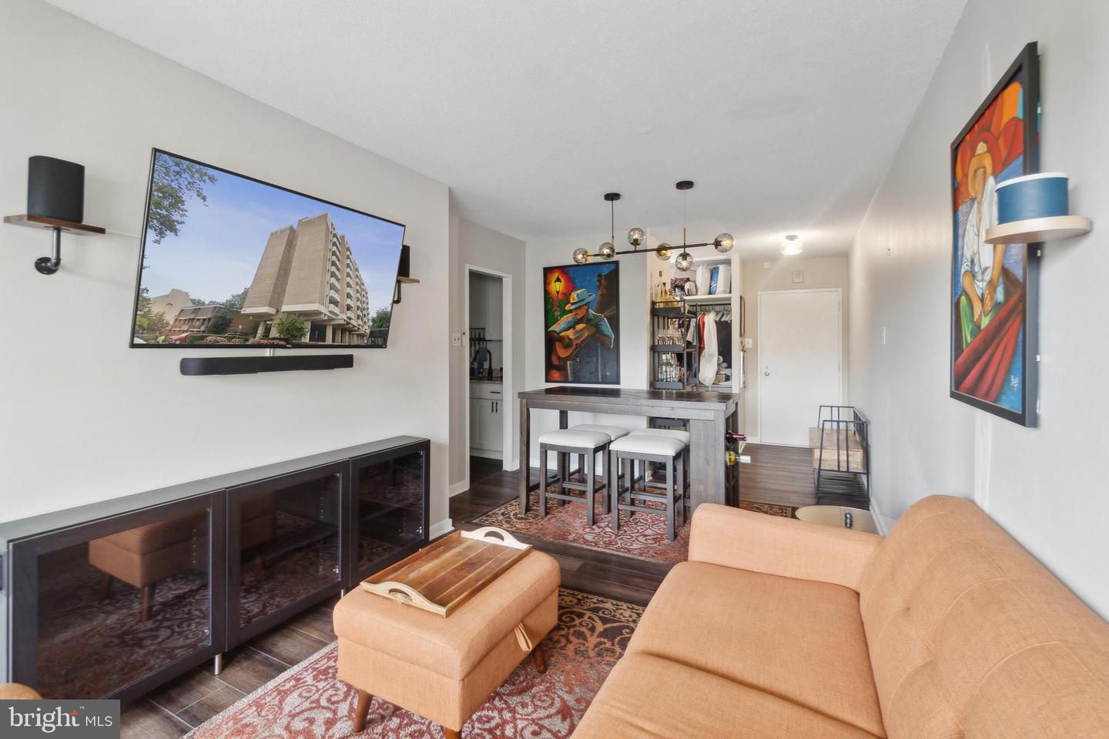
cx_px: 554
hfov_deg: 100.4
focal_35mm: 15
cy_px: 370
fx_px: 462
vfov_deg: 77.3
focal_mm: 10
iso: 200
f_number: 7.1
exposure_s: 1/1.67
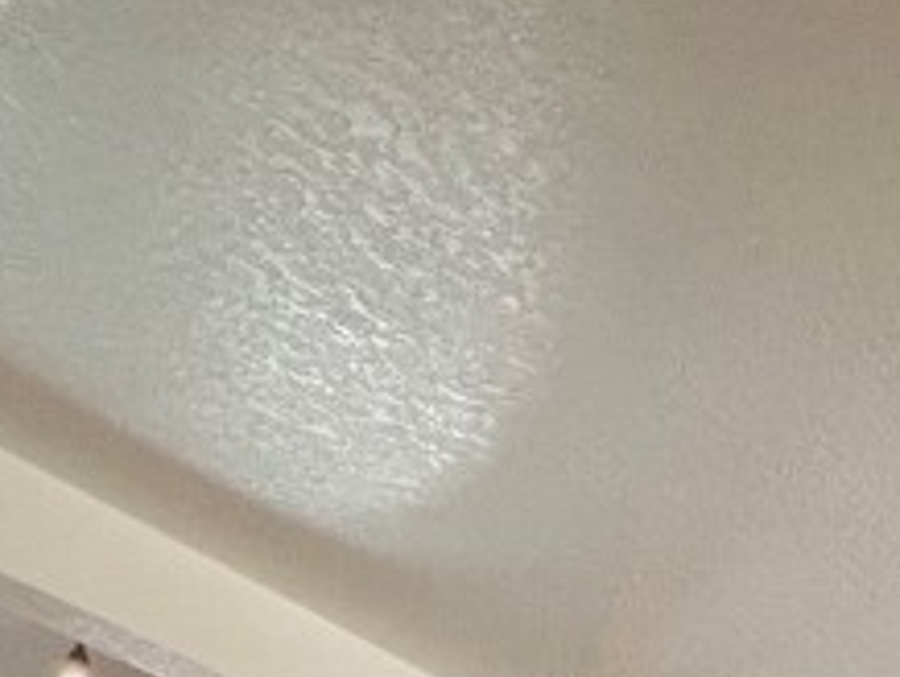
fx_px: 1588
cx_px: 1028
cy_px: 1498
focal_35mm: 61
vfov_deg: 16.0
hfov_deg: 28.3
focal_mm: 1.57
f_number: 1.8
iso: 125
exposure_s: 1/60
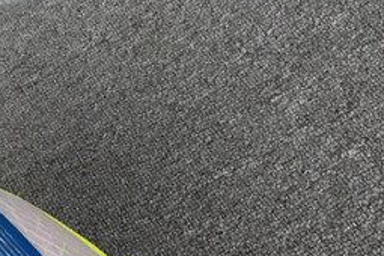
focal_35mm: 114
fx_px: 1216
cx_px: -212
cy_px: 156
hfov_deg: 16.2
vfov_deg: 12.0
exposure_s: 1/189
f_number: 2.4
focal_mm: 3.3
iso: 25
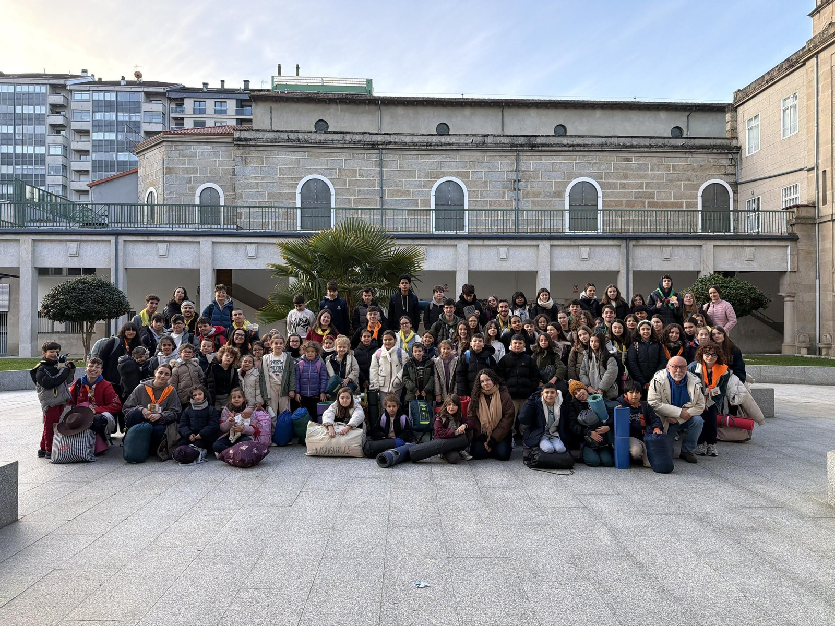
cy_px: 313
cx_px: 418
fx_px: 579
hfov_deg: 71.6
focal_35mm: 24
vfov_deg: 56.8
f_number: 1.78
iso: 320
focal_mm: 6.76
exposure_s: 1/1106
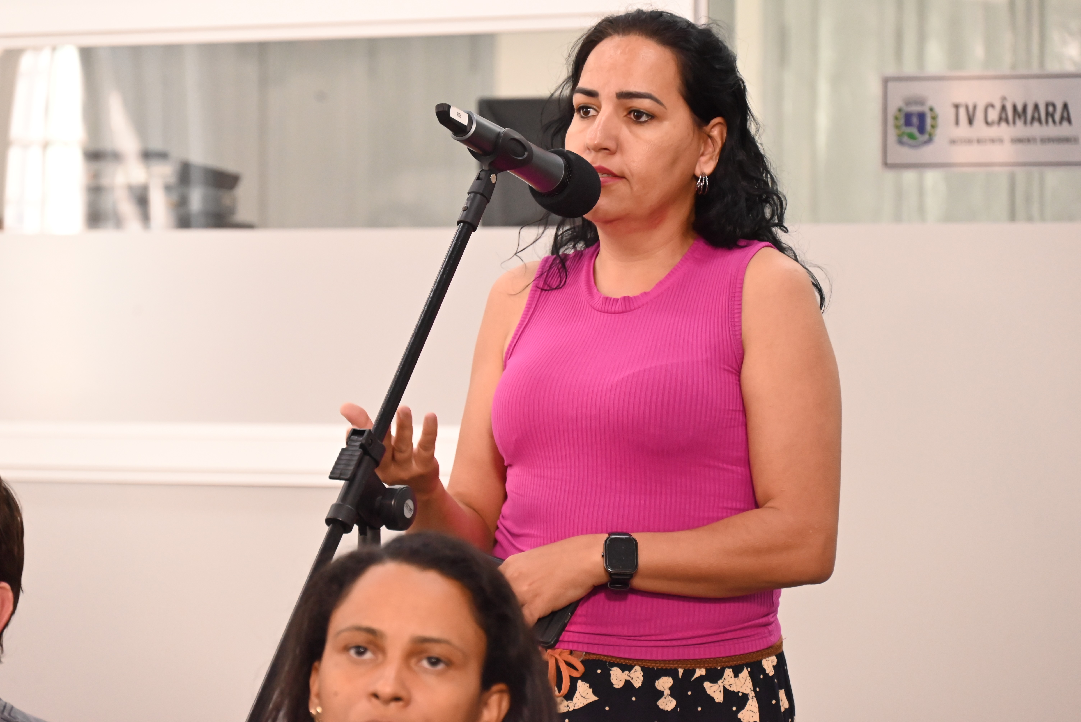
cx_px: 540
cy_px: 361
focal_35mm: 155
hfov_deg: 13.2
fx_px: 4656
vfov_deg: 8.9
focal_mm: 155
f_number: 6.3
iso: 5000
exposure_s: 1/125
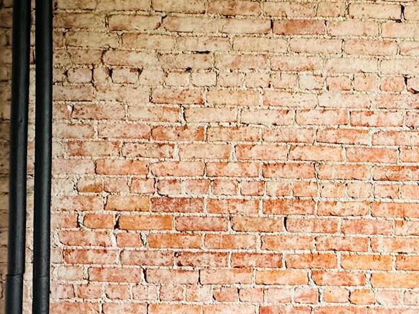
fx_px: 581
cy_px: 116
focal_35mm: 48
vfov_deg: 30.1
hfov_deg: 33.3
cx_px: 486
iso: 160
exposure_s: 1/99
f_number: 2.2
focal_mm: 2.22
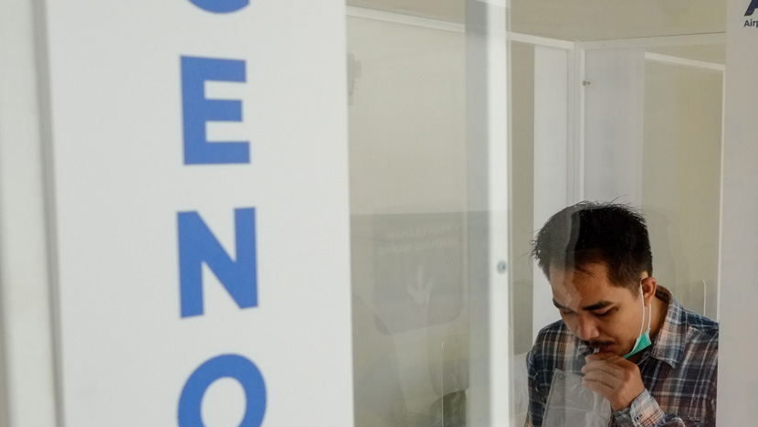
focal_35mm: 53
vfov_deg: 22.6
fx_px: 1065
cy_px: 278
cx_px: 520
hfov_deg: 38.6
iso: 4000
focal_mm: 23
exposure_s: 1/500
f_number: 8
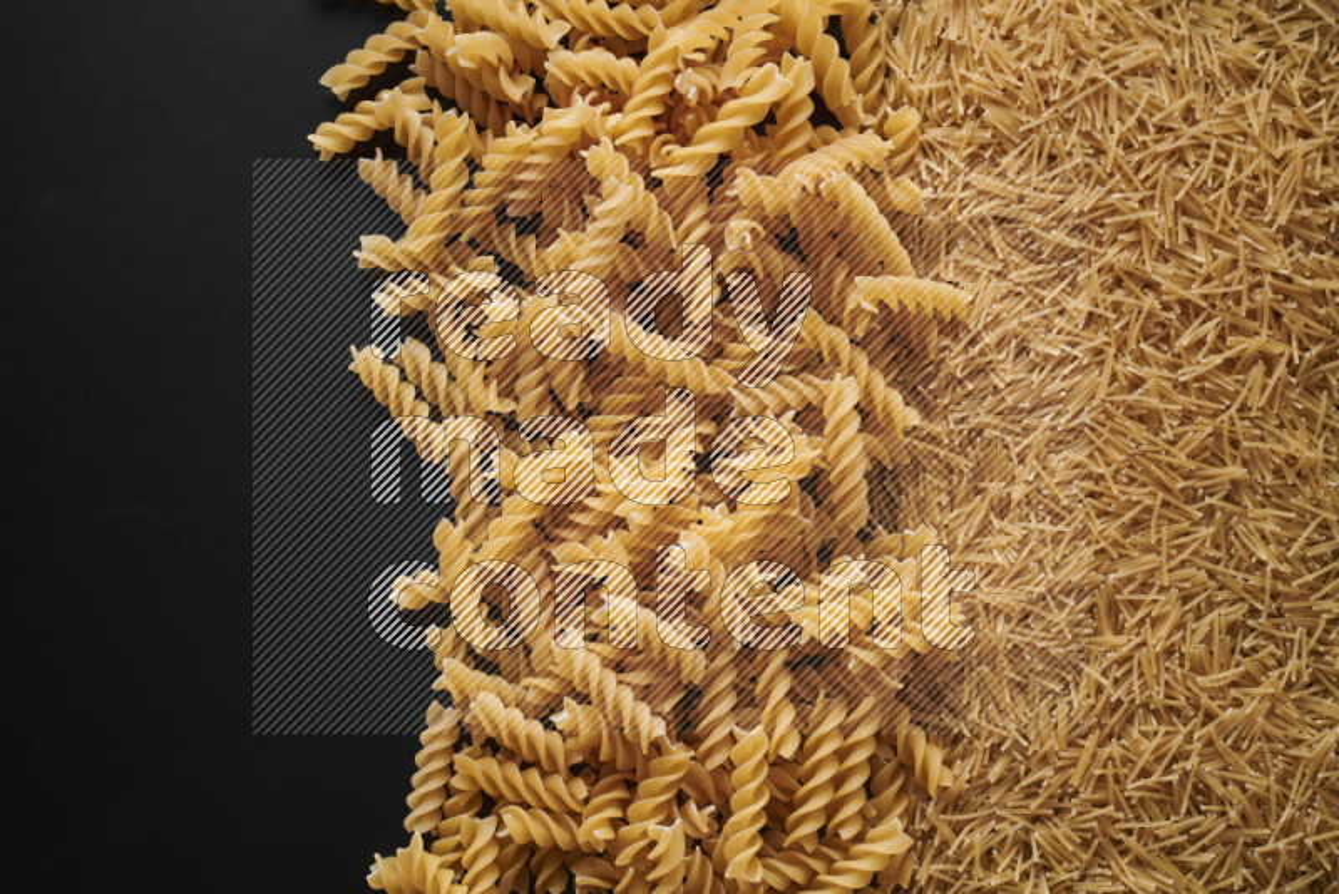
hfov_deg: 39.6
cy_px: 447
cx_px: 670
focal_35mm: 50
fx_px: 1860
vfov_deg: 27.0
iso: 160
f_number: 8
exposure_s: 1/100
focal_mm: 50
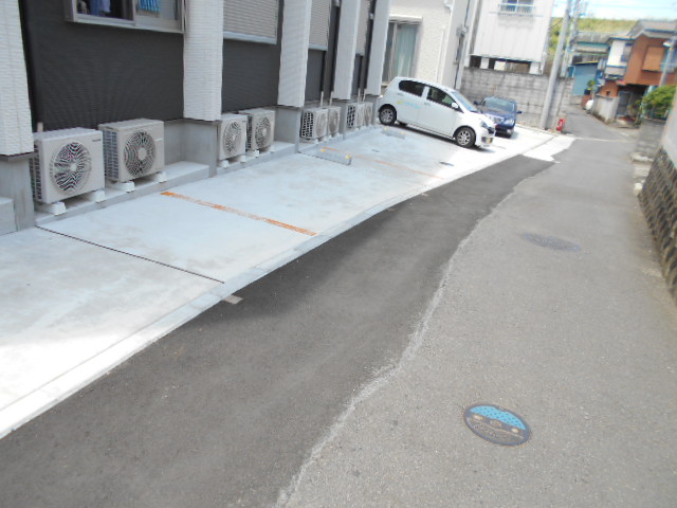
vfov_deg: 53.1
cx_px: 338
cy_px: 254
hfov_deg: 67.3
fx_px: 508
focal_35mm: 26
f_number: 3.2
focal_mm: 4.6
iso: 80
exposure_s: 1/320
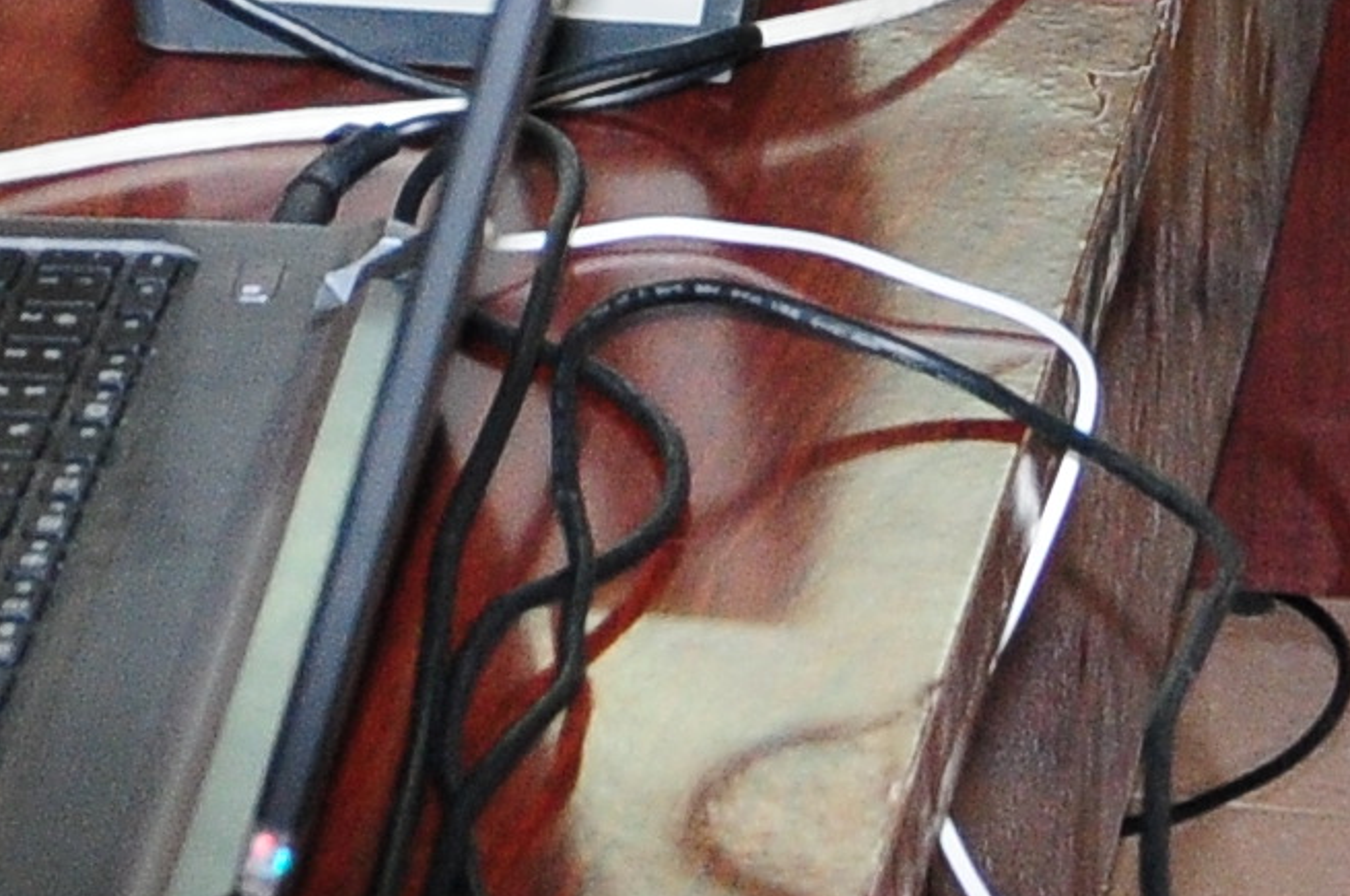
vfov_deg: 6.2
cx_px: -85
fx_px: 7726
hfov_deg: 9.9
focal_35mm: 206
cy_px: -1652
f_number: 4.5
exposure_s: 1/60
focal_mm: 21
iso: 800
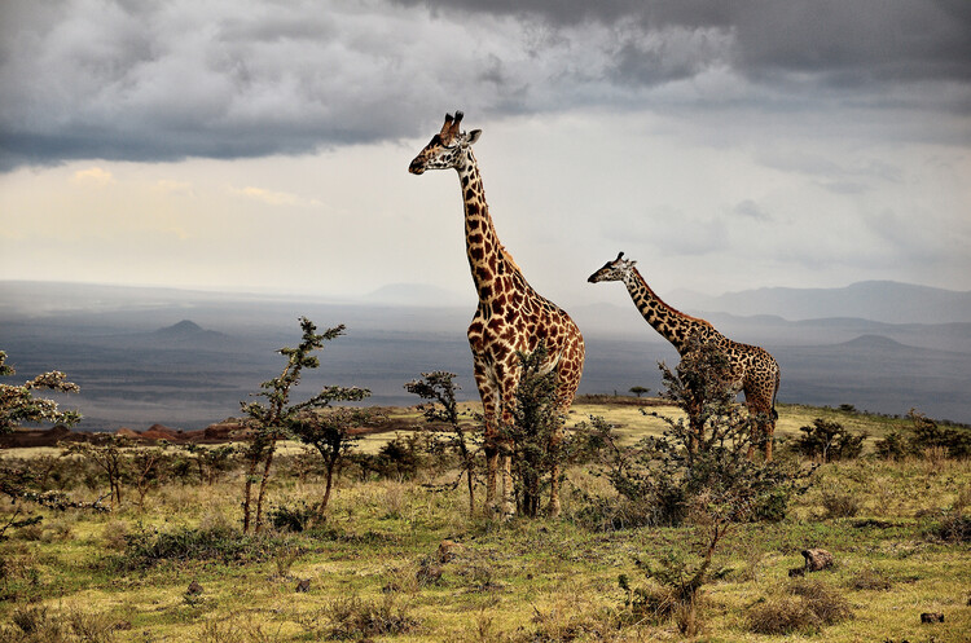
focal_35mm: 108
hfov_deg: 19.0
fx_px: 2907
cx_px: 486
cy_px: 322
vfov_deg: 12.6
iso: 200
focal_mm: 72
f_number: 6.3
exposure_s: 1/320
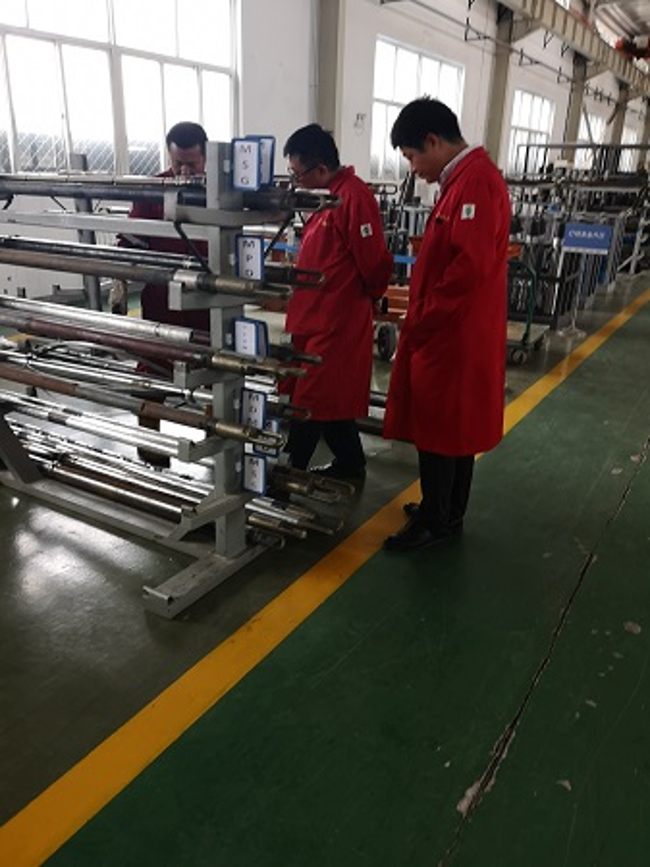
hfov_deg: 51.3
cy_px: 434
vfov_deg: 65.4
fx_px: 677
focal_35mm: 27
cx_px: 325
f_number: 1.8
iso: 160
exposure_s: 1/100
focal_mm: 3.95
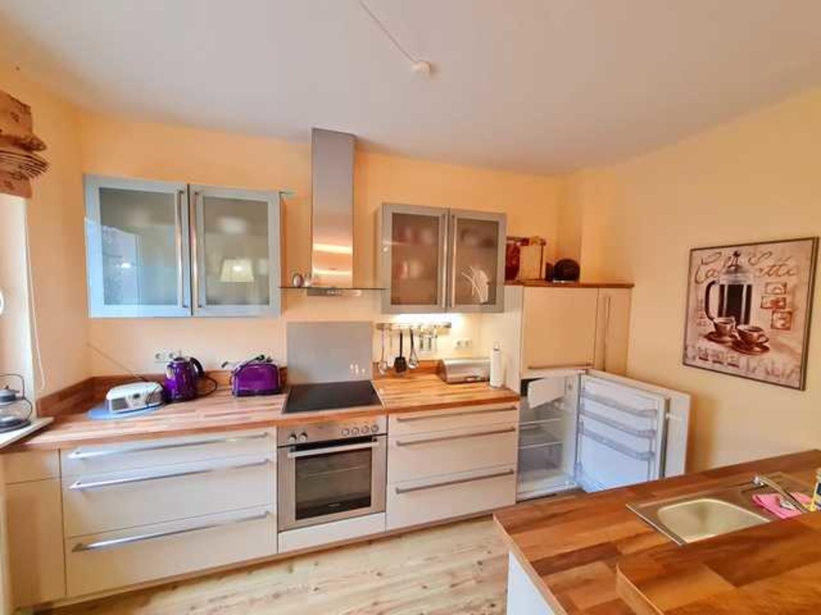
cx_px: 410
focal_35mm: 13
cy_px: 308
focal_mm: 1.74
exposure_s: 1/50
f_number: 2.2
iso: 400
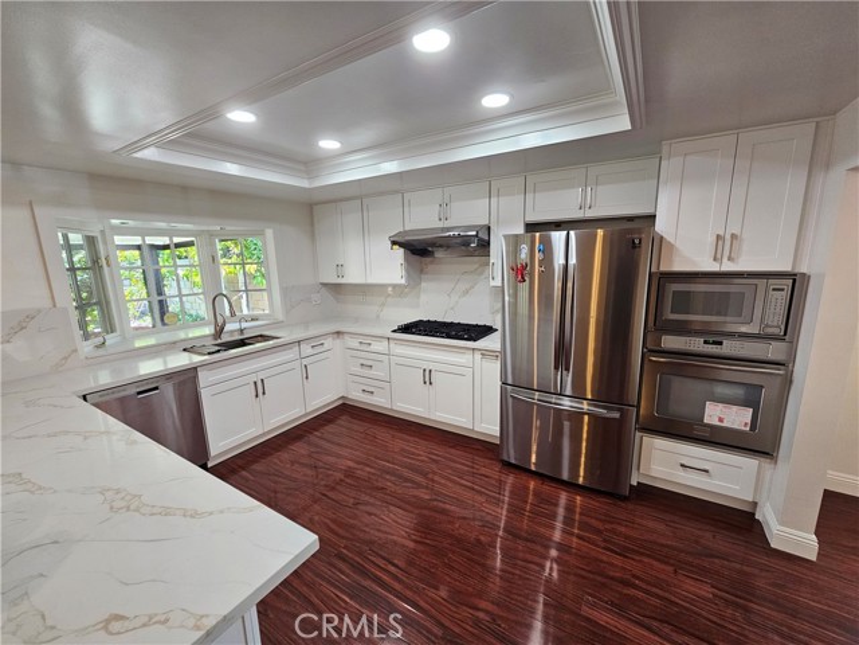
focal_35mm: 13
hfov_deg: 106.2
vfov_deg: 89.9
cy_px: 322
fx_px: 323
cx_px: 430
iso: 160
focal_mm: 2.2
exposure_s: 1/60
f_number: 2.2
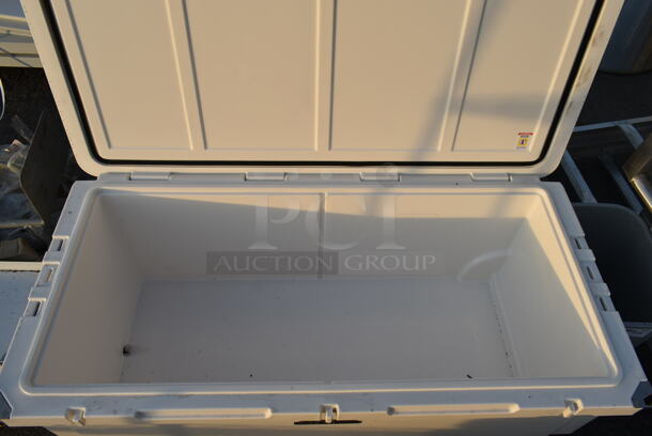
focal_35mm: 27
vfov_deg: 48.0
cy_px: 218
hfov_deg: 67.3
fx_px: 489
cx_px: 326
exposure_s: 1/160
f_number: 7.1
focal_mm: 18
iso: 100
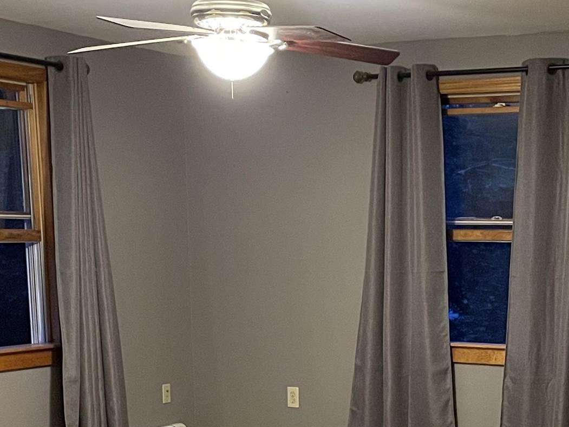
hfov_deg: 25.4
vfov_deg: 18.5
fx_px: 1249
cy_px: 494
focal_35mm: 76
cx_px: 424
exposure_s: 1/30
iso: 800
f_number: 1.6
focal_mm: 4.2
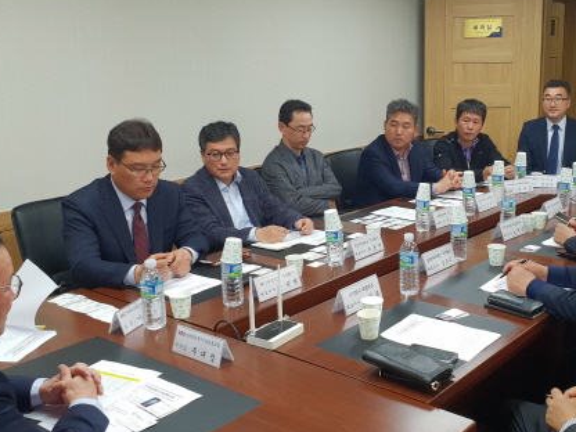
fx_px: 666
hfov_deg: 46.2
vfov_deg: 35.9
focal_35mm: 40
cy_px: 192
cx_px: 378
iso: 125
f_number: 2.4
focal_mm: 4.3
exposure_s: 1/60
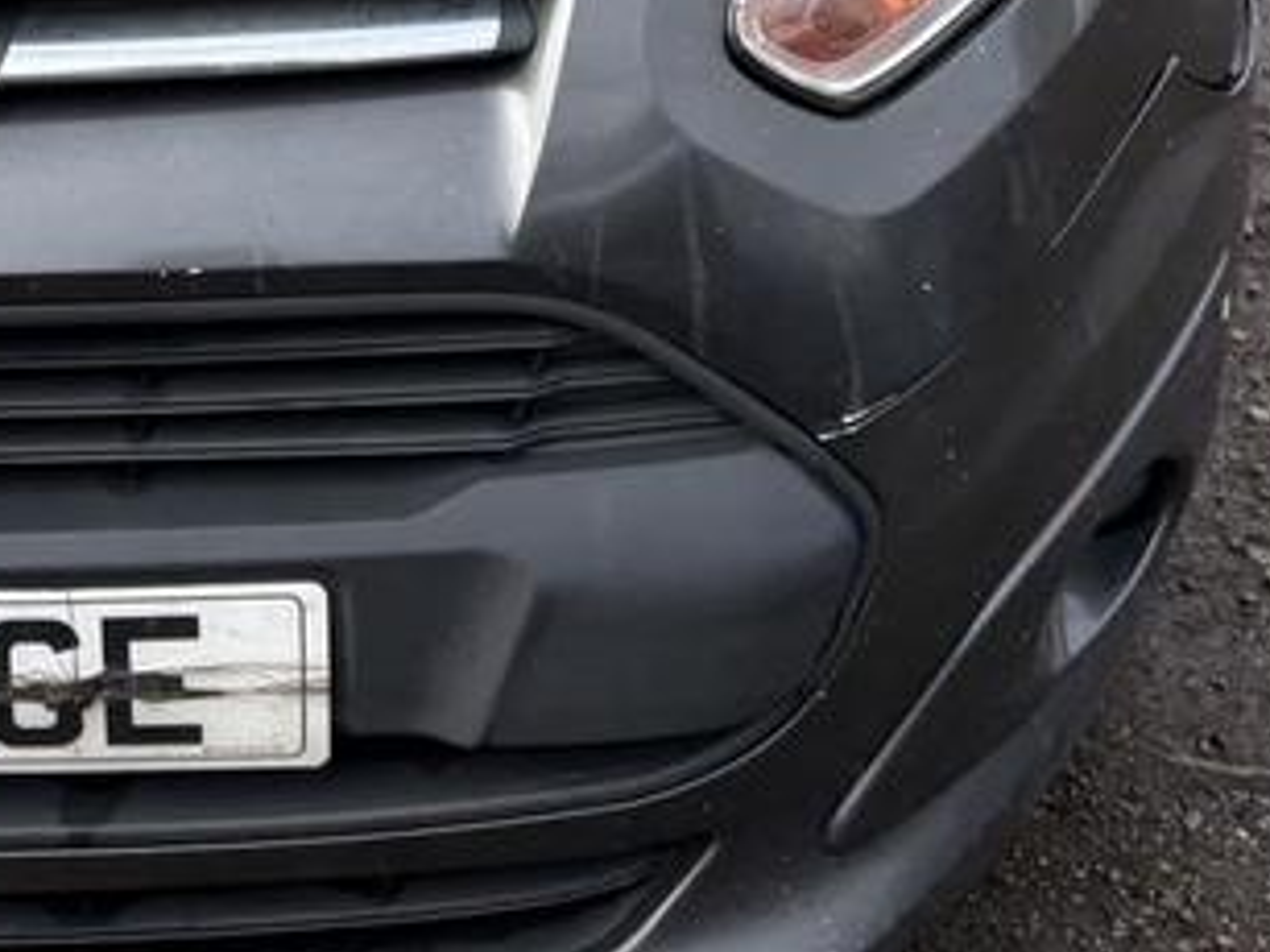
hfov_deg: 24.5
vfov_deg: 17.8
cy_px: -368
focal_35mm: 76
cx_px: 8
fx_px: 2787
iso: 50
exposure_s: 1/1484
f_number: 1.6
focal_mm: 5.96
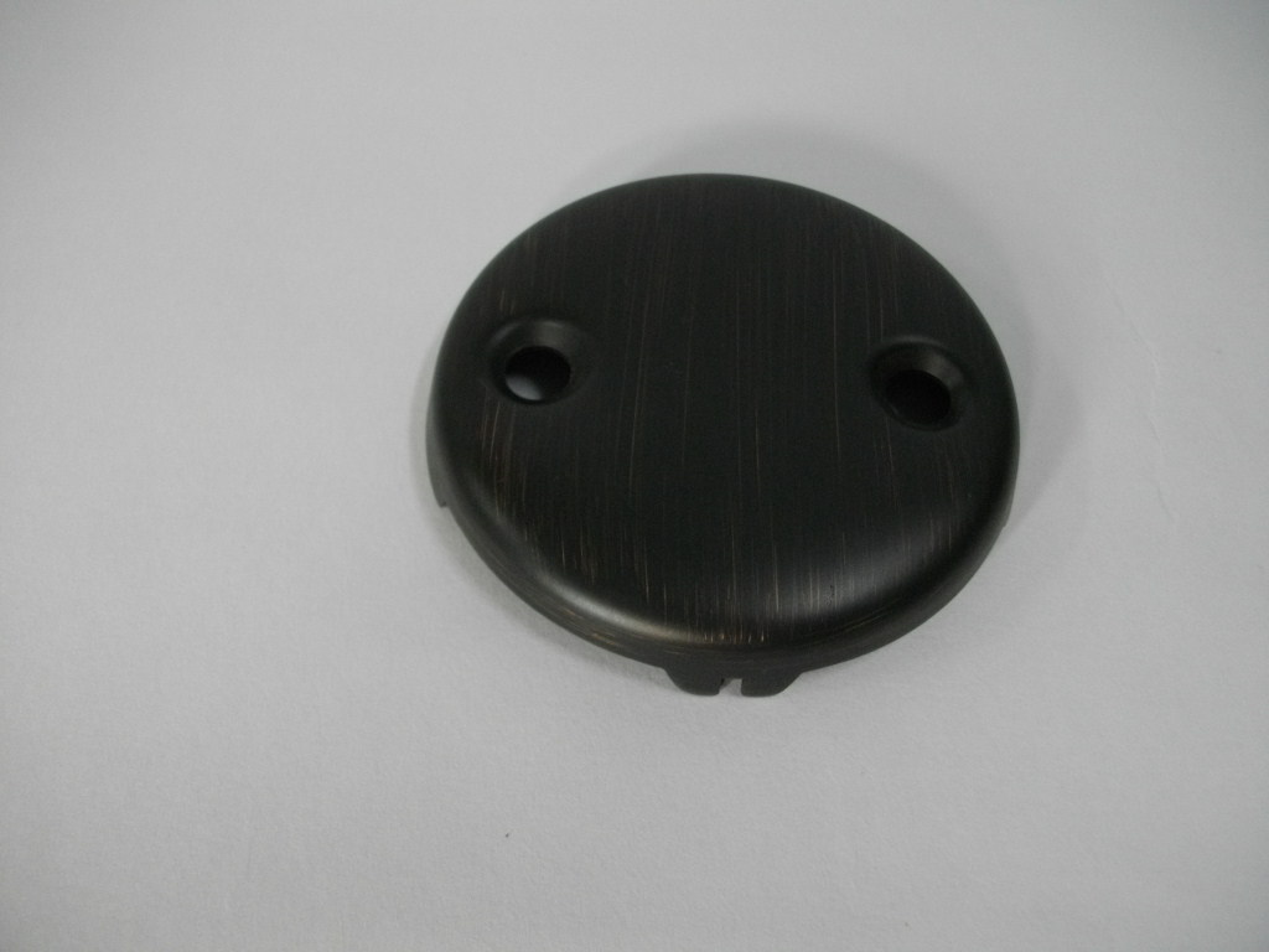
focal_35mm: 31
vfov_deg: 45.4
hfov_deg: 58.4
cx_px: 634
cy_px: 476
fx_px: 1136
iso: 211
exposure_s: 1/50
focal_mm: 5.7
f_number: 2.9
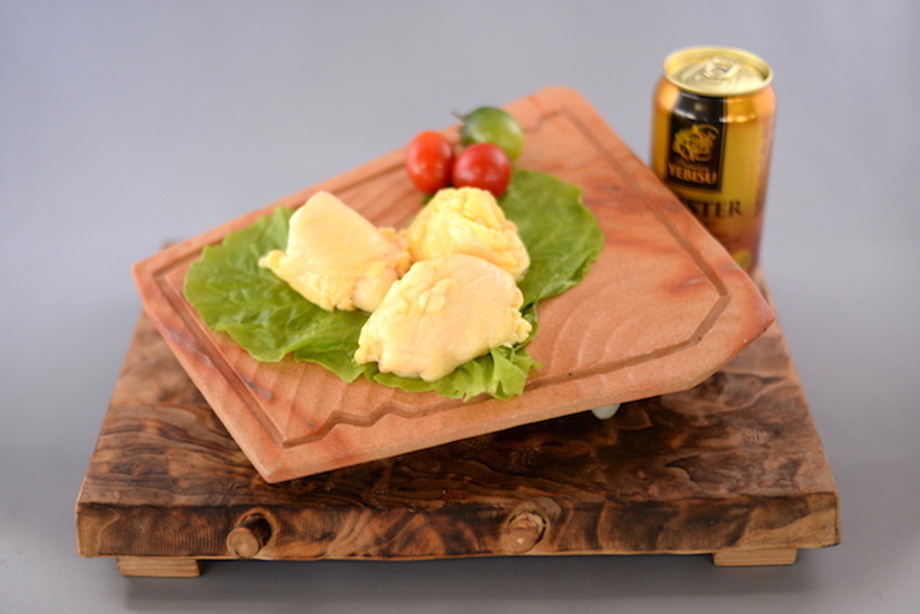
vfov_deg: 27.0
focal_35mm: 50
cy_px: 307
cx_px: 460
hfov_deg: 39.6
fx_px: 1278
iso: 1000
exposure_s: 1/2000
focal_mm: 50
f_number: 1.8
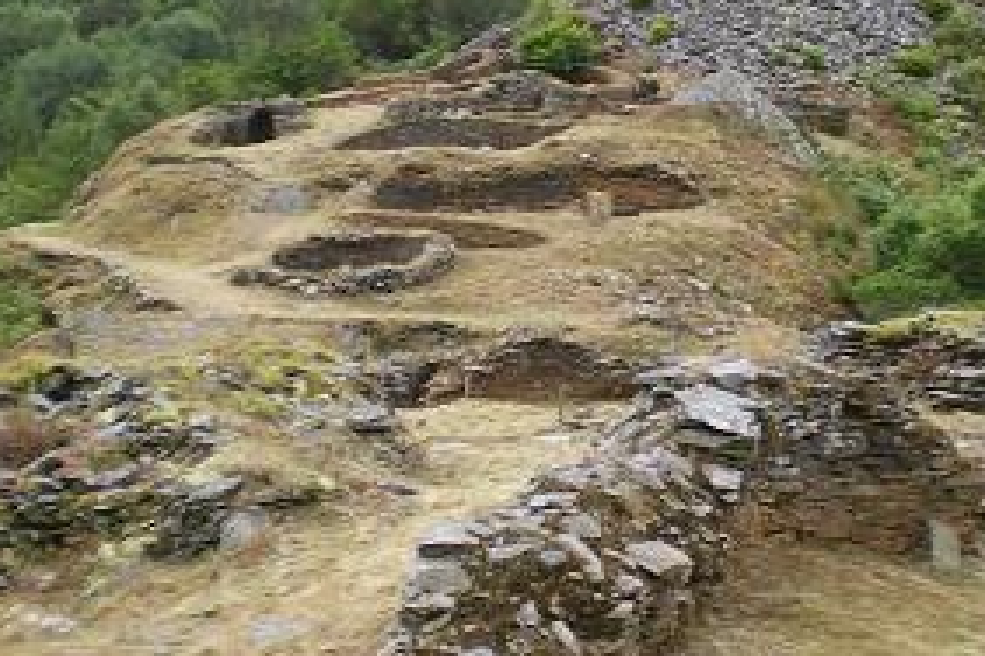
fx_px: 2025
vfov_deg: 18.4
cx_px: 573
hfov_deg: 27.3
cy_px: 290
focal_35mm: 74
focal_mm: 6.3
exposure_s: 1/160
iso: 64
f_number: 3.1
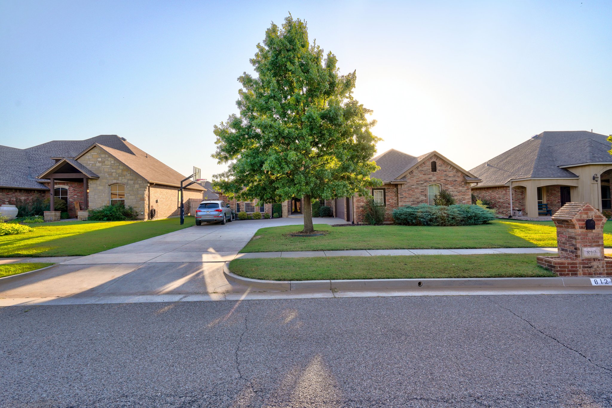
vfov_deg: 67.4
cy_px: 204
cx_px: 306
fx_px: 306
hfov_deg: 90.0
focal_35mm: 18
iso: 200
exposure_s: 1/320
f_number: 7.1
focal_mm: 18
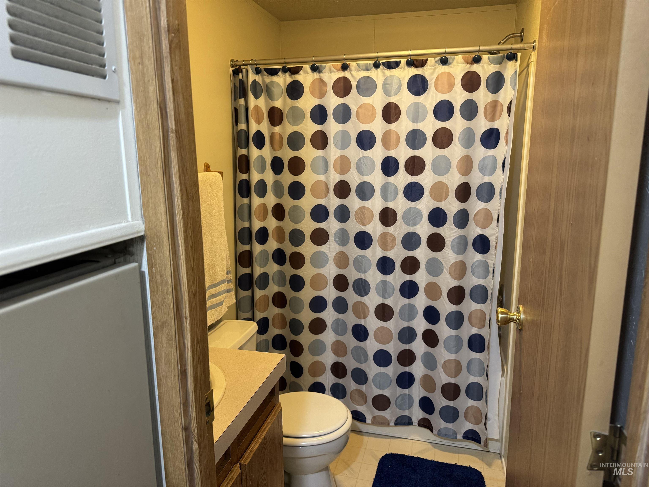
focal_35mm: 24
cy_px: 244
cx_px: 324
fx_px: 450
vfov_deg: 56.8
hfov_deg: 71.6
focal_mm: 6.76
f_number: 1.78
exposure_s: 1/60
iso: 500
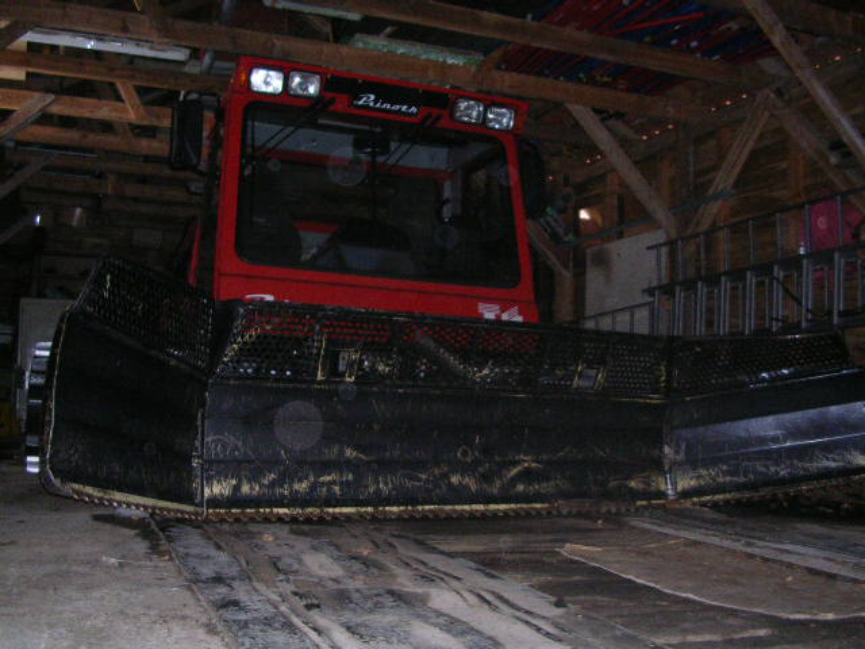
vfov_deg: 37.7
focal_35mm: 38
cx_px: 432
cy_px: 324
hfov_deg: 49.0
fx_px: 950
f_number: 2.8
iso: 200
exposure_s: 1/60.1
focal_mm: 5.8
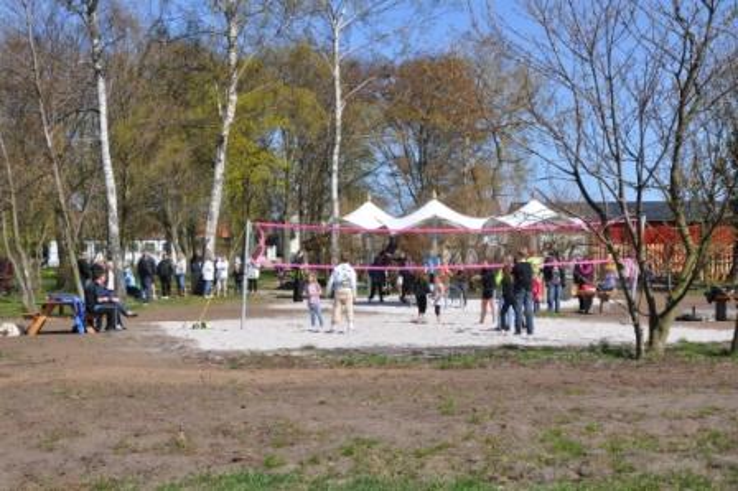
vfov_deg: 18.9
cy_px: 246
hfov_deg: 28.1
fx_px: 1475
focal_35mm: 72
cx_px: 369
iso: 200
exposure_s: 1/400
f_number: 10
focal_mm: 48
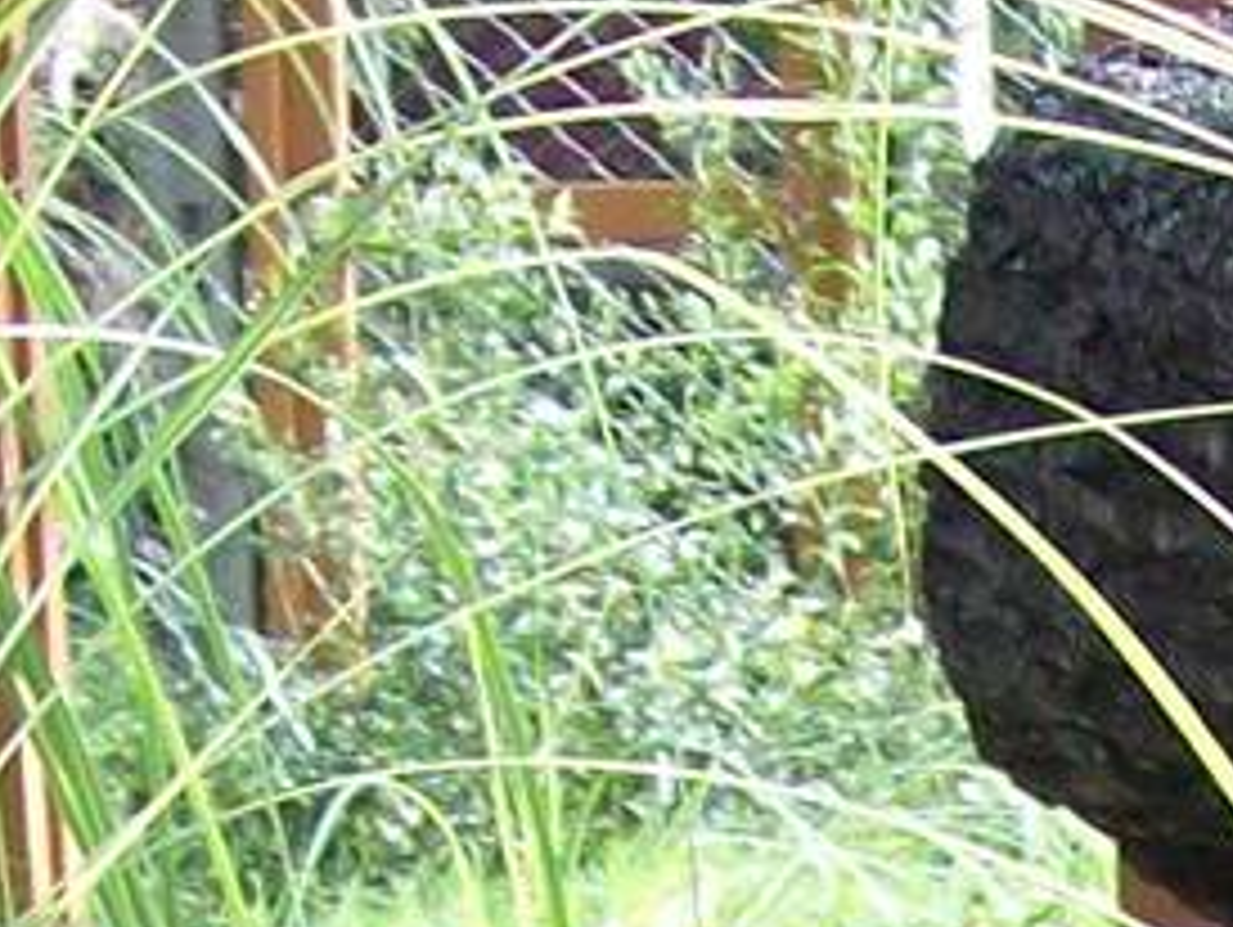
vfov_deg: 6.6
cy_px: 2466
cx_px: 1755
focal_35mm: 210
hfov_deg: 9.2
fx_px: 7487
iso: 80
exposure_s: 1/146
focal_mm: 6
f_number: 2.7
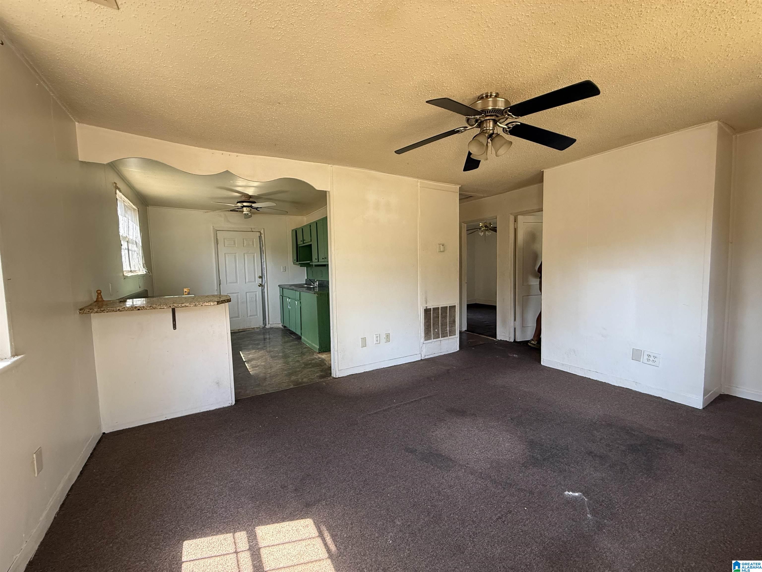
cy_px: 286
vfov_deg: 85.7
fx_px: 308
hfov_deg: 102.1
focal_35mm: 14
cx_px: 381
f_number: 2.2
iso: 250
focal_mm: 2.22
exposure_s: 1/99
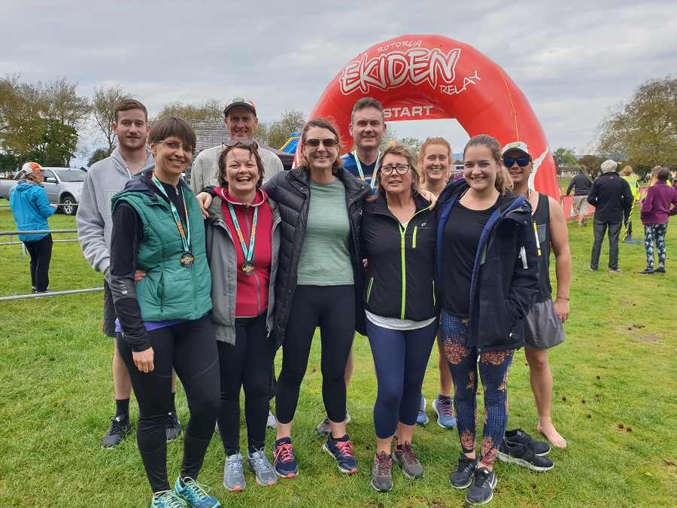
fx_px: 508
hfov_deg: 67.3
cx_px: 338
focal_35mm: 26
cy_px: 254
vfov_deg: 53.1
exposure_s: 1/626
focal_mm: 4.3
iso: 50
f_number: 2.4
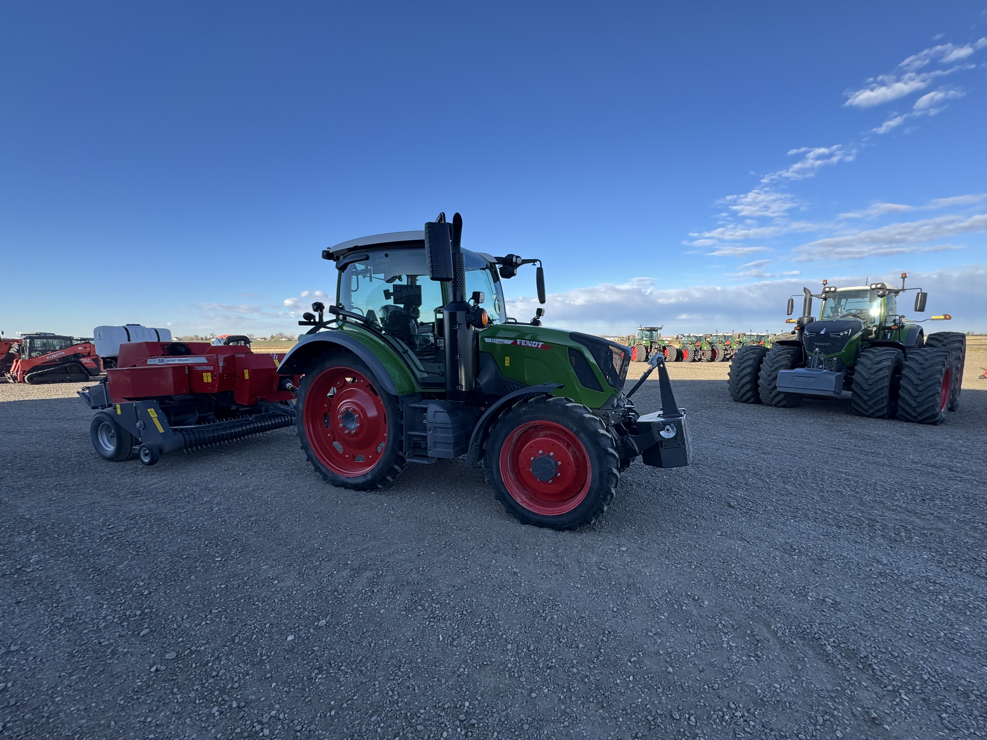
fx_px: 428
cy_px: 388
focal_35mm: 15
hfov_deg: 98.1
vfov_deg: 81.7
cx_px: 514
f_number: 2.2
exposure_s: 1/812
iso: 50
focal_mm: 2.22
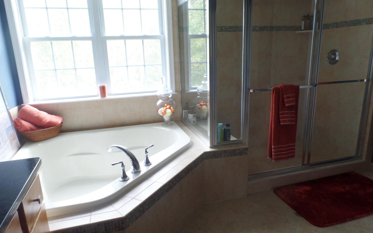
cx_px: 185
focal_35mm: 25
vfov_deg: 49.3
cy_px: 117
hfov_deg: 72.5
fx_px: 254
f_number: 2.8
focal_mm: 4.1
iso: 200
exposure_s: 1/30
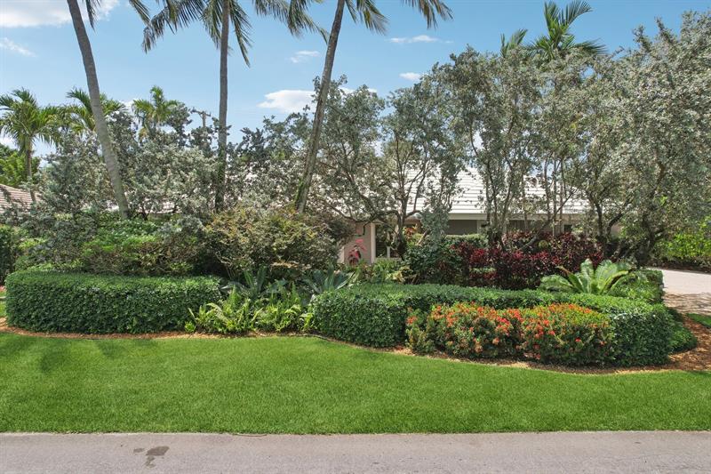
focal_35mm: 22
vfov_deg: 57.2
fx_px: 434
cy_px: 237
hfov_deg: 78.6
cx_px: 356
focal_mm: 8.4
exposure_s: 1/400
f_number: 2.8
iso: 110
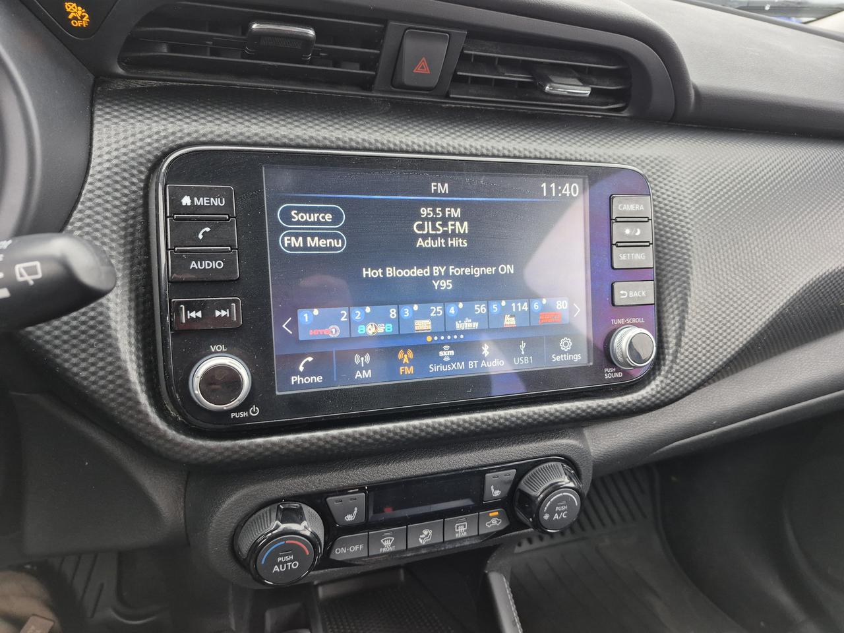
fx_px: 561
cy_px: 316
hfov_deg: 73.9
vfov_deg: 58.9
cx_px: 422
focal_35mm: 23
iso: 125
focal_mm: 5.4
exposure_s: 1/120
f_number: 1.8
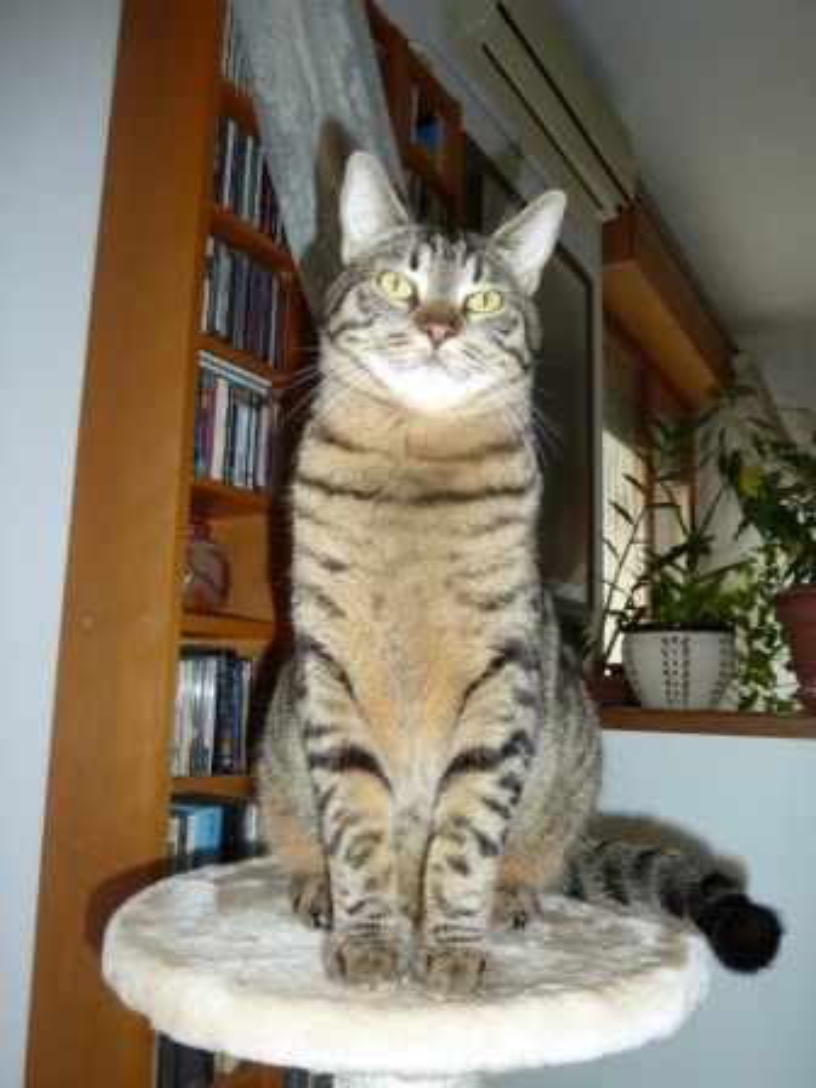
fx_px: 849
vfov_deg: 65.3
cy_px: 544
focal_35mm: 27
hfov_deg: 51.4
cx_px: 408
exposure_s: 1/30
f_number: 3.3
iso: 250
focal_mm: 4.4
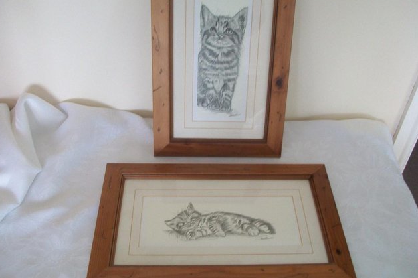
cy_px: 123
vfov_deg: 36.8
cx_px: 208
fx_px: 418
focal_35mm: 36
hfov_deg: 53.1
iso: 160
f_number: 2.8
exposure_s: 1/30
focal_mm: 5.7
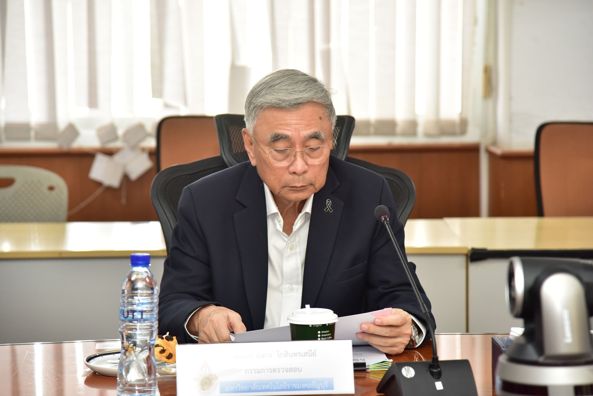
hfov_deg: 17.1
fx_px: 1977
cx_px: 296
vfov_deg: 11.4
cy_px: 198
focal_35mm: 120
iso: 2000
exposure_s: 1/125
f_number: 5
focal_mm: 120
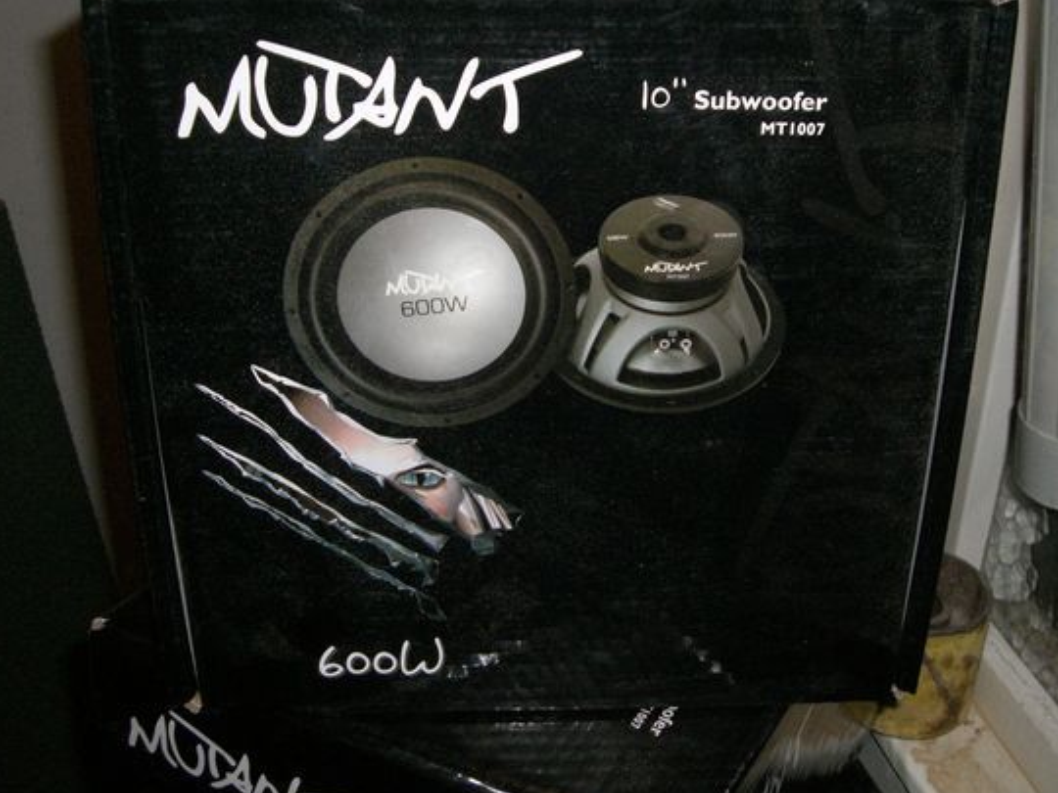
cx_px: 572
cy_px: 374
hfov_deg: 42.0
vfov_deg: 32.2
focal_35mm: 45
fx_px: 1375
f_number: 2.7
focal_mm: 6.2
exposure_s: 1/60
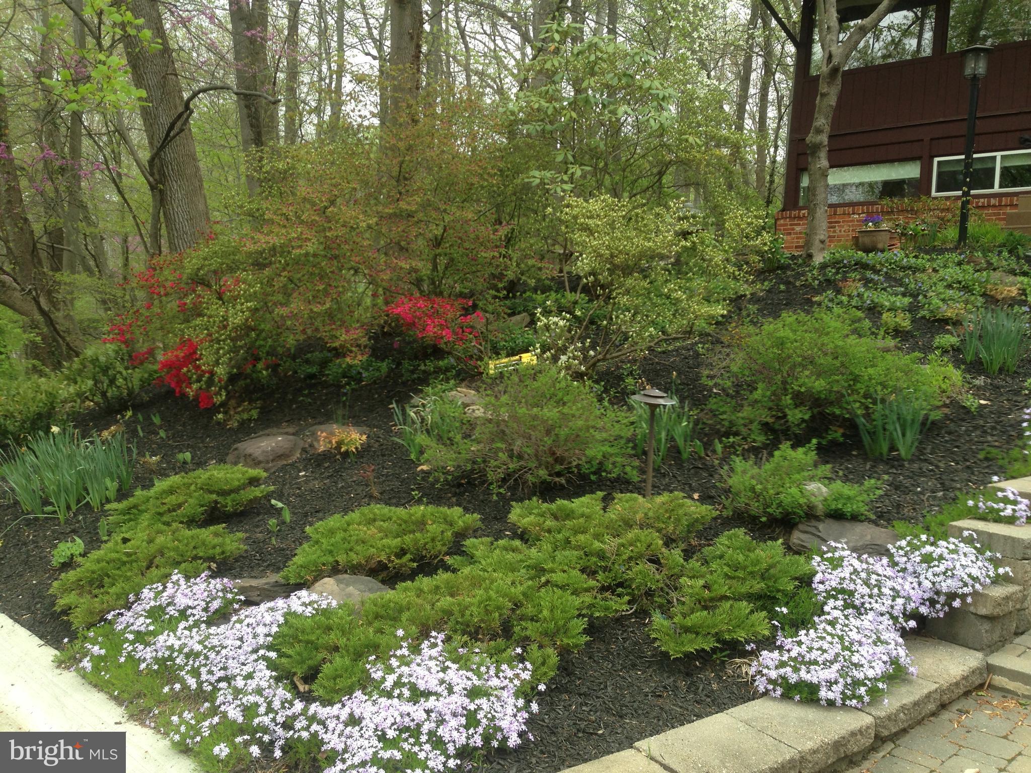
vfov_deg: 42.9
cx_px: 516
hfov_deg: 55.4
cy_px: 386
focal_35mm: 33
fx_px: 983
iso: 50
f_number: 2.4
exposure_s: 1/270
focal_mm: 4.13
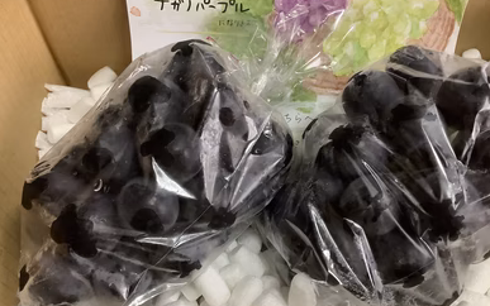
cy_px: 150
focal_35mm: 34
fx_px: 454
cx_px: 252
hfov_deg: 56.7
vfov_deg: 37.3
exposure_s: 1/30
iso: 500
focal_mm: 3.3
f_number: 2.4
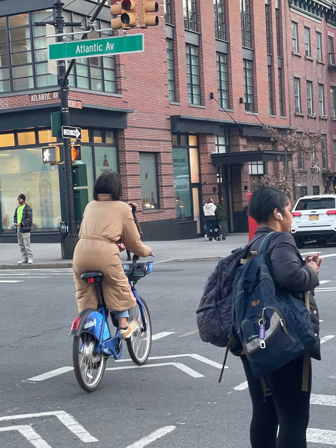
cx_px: 168
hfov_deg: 28.0
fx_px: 673
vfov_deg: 36.8
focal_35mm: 52
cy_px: 224
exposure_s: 1/81
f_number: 2
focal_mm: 6
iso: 200
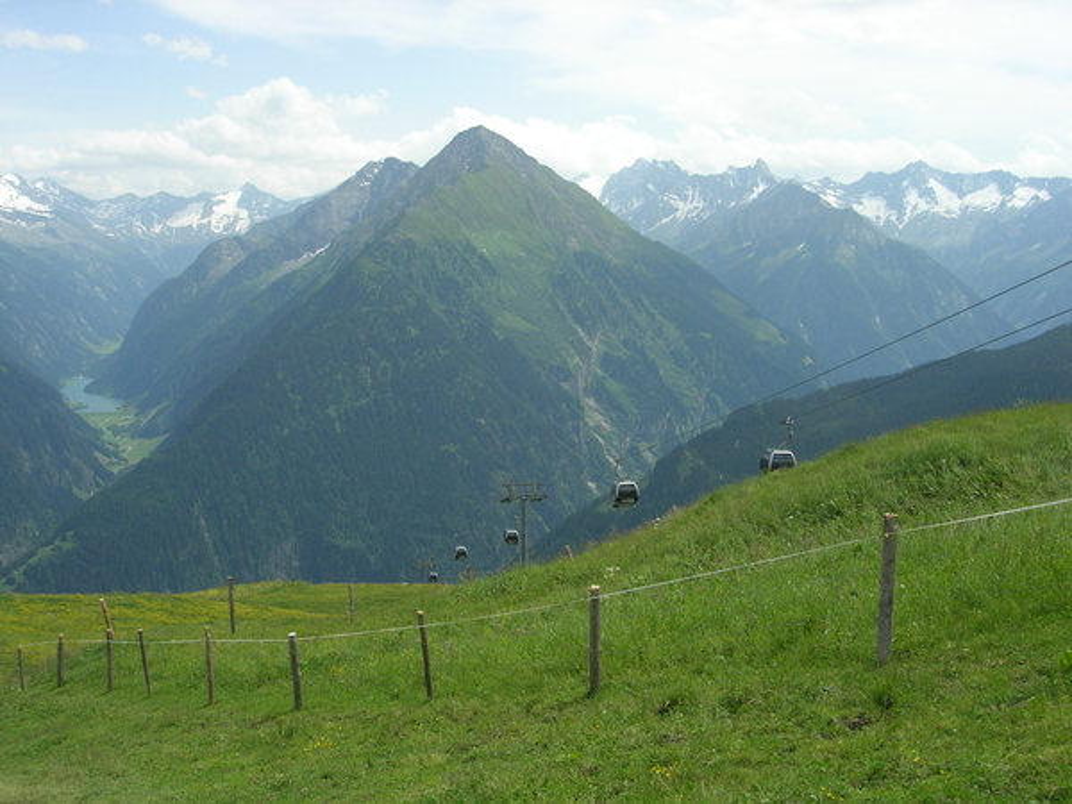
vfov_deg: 37.7
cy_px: 402
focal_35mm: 38
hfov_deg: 49.0
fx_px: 1177
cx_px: 536
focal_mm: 7.8
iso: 64
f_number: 4.8
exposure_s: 1/510
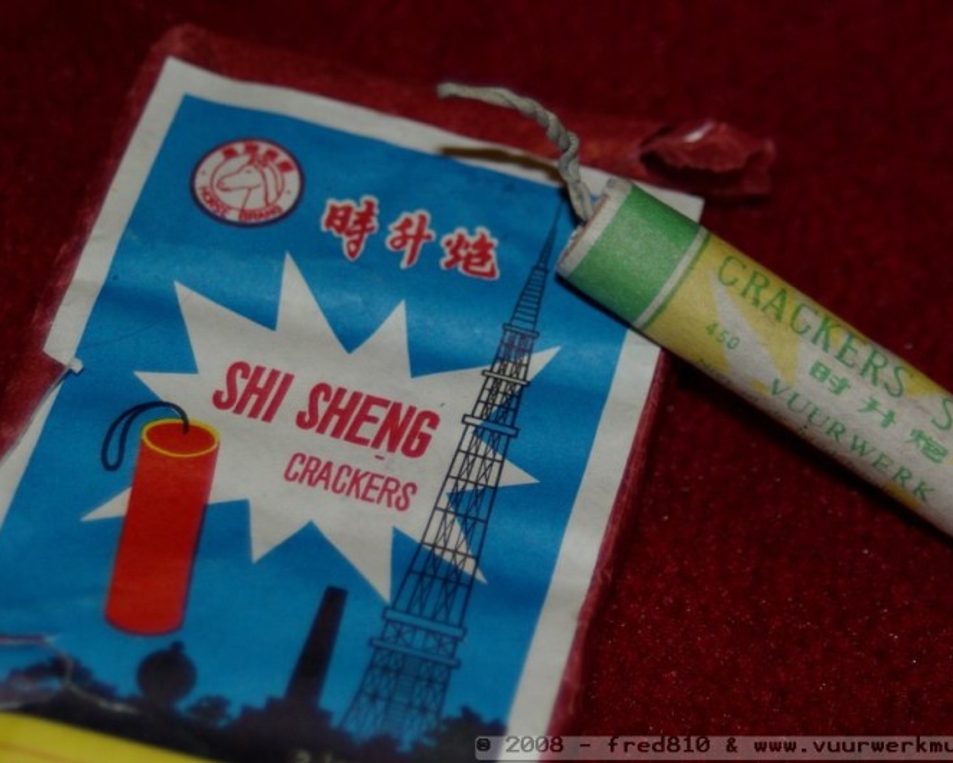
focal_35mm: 136
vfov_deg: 11.4
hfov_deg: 14.2
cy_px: 382
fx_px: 3837
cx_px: 498
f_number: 4.5
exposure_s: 1/90
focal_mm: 80
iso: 400
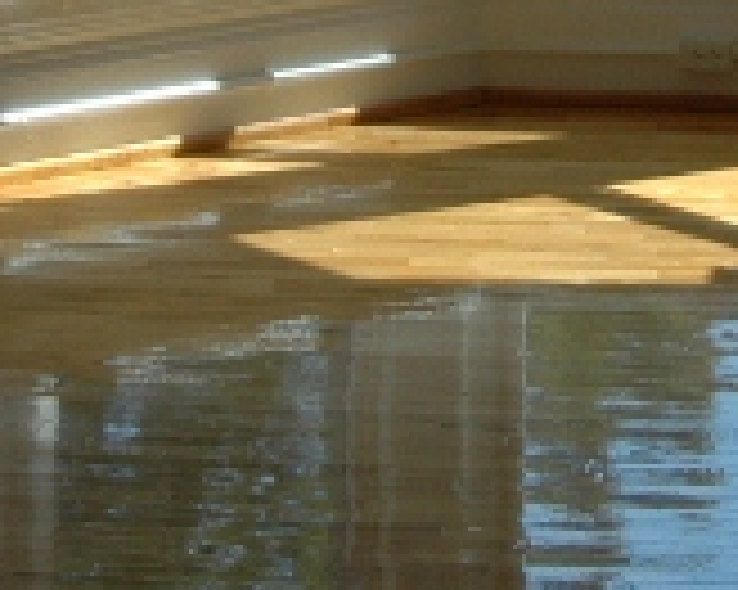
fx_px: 3602
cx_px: 531
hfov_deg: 11.7
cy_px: -194
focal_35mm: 165
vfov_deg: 9.2
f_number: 3.5
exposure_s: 1/640
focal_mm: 24
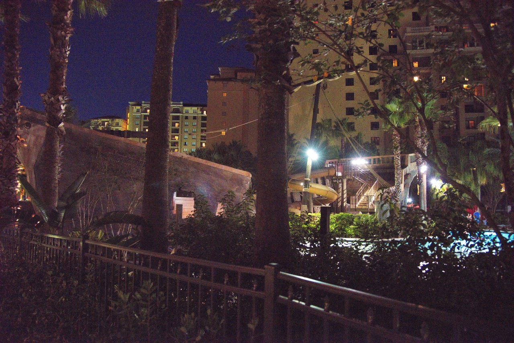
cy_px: 172
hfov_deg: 73.7
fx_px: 343
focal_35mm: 24
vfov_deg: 53.2
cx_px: 257
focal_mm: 24
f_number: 4
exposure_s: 1/50
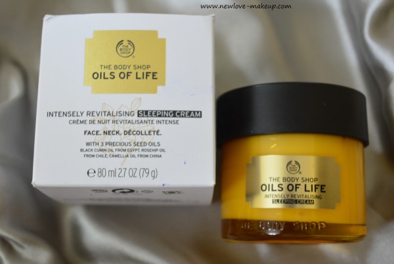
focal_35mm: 57
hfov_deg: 35.0
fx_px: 625
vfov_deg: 23.9
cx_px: 197
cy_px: 132
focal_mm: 38
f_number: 5.6
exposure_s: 1/5
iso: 800
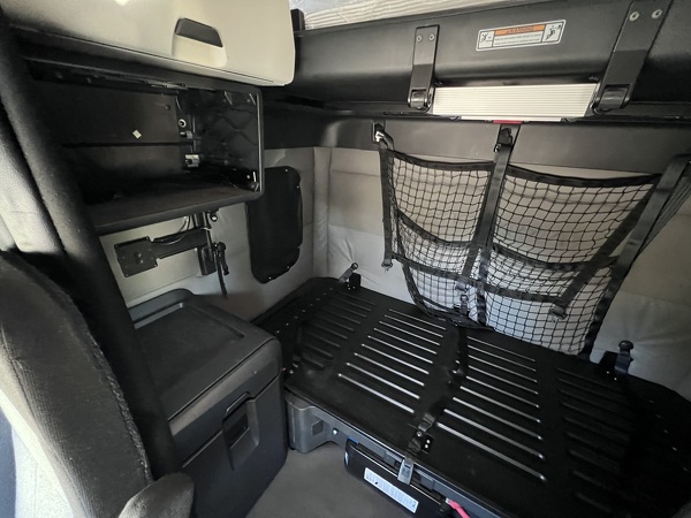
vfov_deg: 89.9
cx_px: 346
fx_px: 260
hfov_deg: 106.2
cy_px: 259
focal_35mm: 13
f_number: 1.8
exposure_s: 1/30
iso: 1250
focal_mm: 1.57
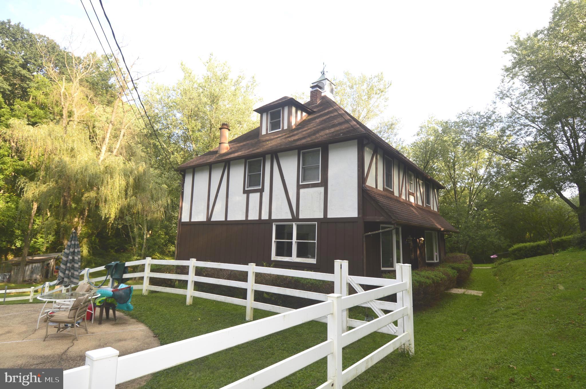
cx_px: 293
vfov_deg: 67.3
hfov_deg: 90.1
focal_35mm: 18
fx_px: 293
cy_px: 194
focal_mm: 12
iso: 100
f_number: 5.6
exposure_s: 1/100
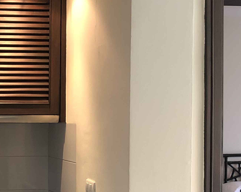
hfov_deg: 21.5
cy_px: 141
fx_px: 599
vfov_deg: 18.2
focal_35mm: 84
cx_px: -31
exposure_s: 1/17
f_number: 1.8
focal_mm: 3.99
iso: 50
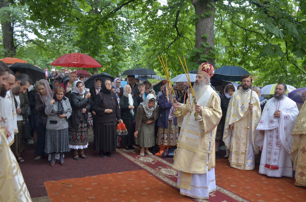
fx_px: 280
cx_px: 153
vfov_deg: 39.8
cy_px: 101
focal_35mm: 33
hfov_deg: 57.3
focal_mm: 22
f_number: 3.5
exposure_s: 1/250
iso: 400
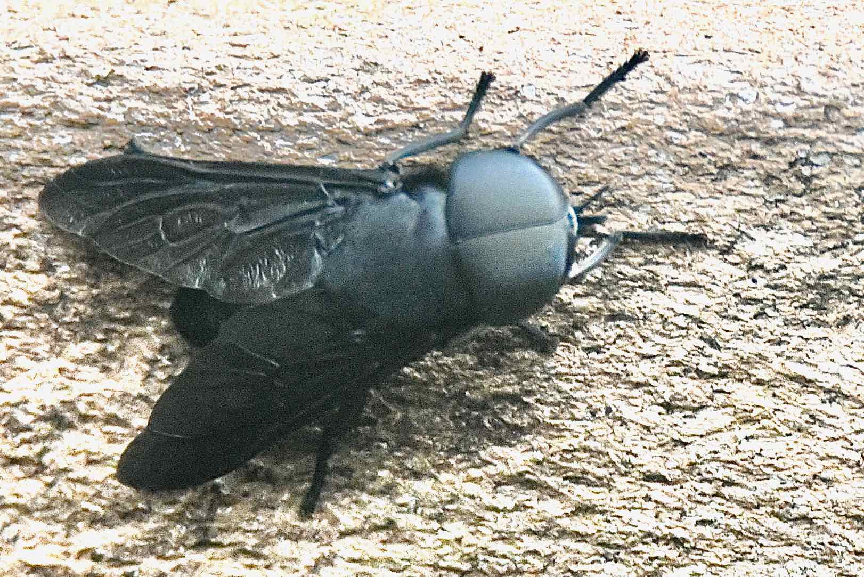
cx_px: 432
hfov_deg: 3.4
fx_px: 14406
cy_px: 288
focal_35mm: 600
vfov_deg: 2.3
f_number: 6.3
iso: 4000
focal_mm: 600
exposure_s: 1/1600
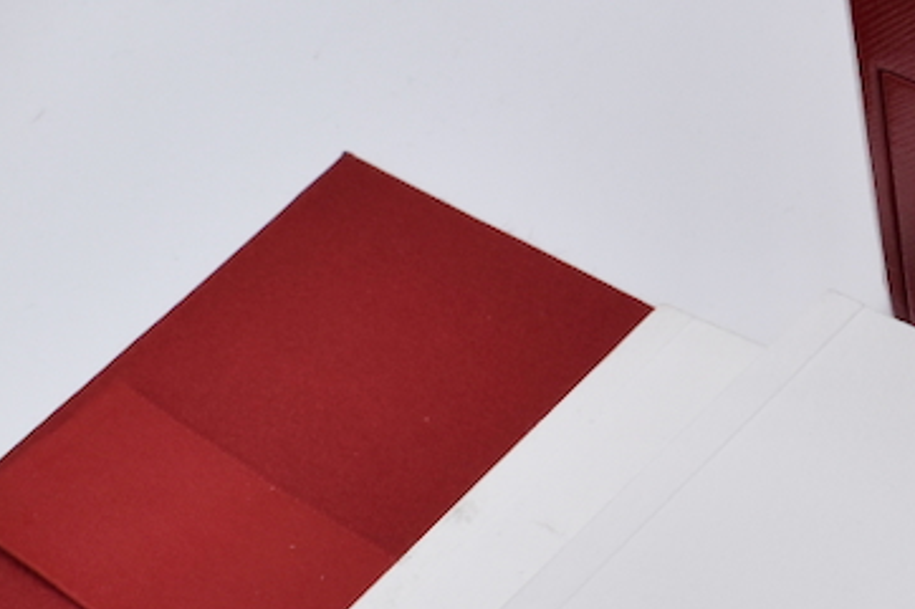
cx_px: 1145
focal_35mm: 138
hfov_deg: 14.3
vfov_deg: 9.9
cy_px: 361
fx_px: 3506
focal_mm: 26
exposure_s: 1/125
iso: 400
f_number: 7.1
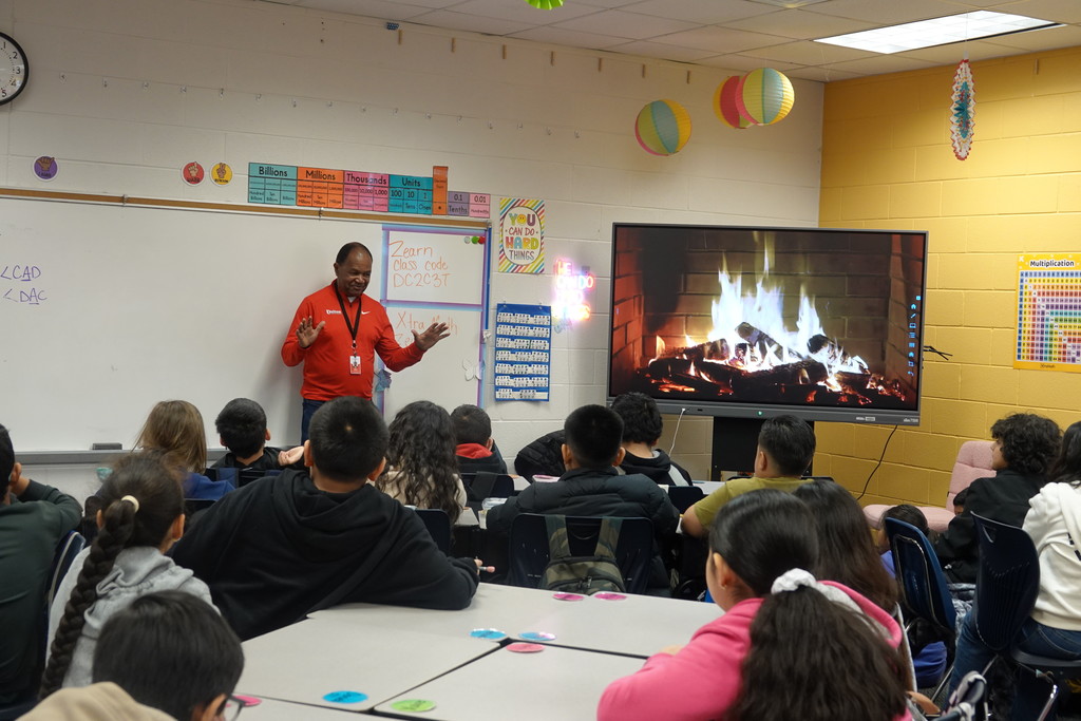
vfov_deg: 27.0
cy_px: 360
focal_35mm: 50
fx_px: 1501
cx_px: 540
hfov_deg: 39.6
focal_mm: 18.21
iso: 500
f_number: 3.2
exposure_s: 1/50
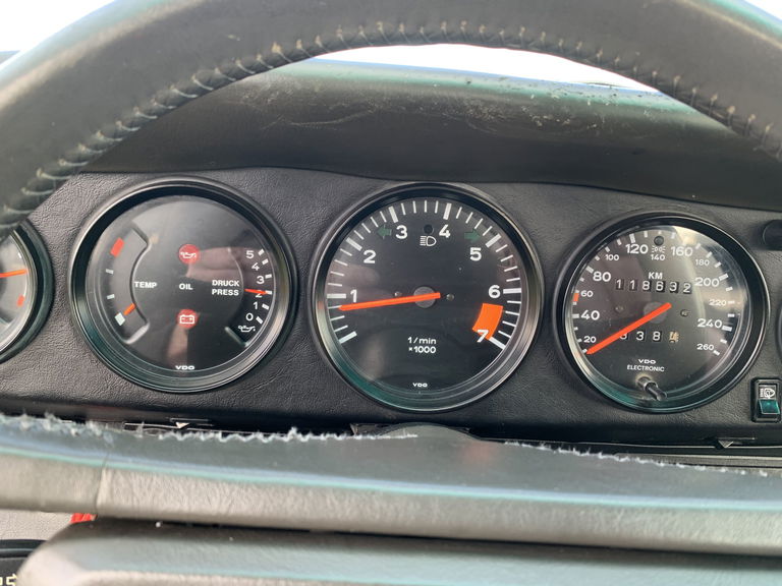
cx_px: 391
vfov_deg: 53.1
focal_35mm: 26
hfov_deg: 67.3
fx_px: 587
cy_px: 293
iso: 100
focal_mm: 4.25
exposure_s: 1/94
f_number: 1.8
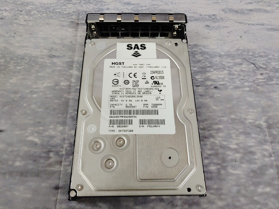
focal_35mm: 26
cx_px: 140
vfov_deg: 53.1
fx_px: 210
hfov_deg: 67.3
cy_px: 104
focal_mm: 4.36
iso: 50
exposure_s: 1/60
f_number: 1.8
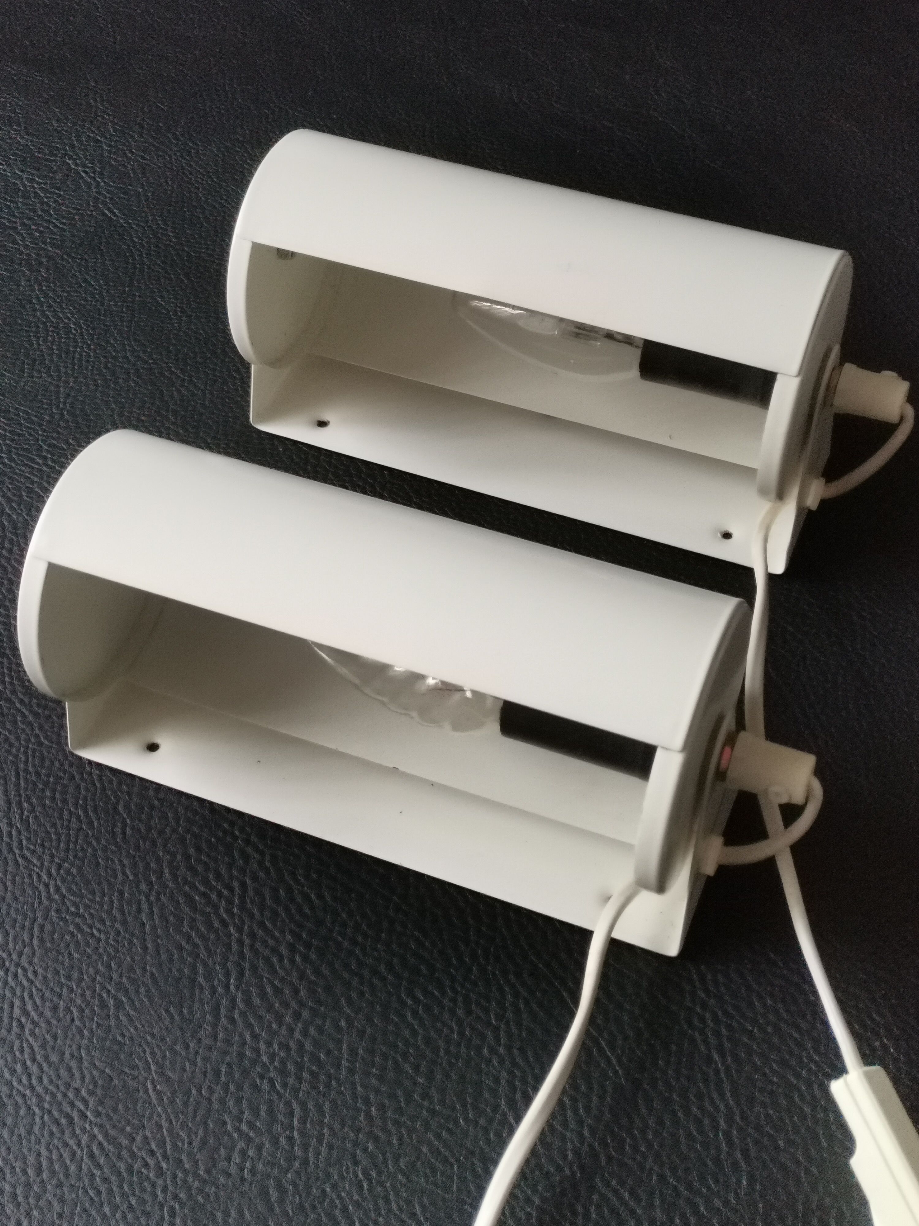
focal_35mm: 49
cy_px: 613
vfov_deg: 38.9
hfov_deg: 29.7
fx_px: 1734
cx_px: 460
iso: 320
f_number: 1.8
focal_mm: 4.75
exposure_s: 1/50
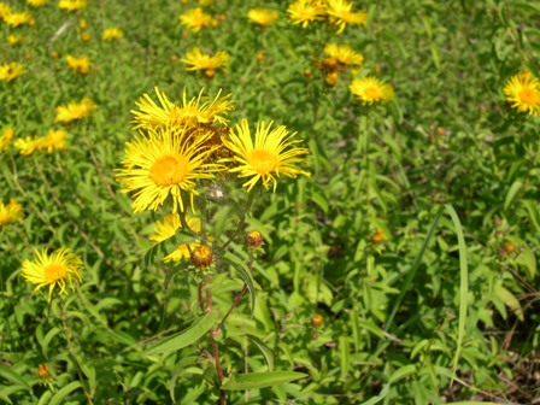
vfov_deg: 37.7
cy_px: 202
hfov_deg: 49.0
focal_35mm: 38
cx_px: 270
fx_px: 593
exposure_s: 1/180
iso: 100
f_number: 7.6
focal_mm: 8
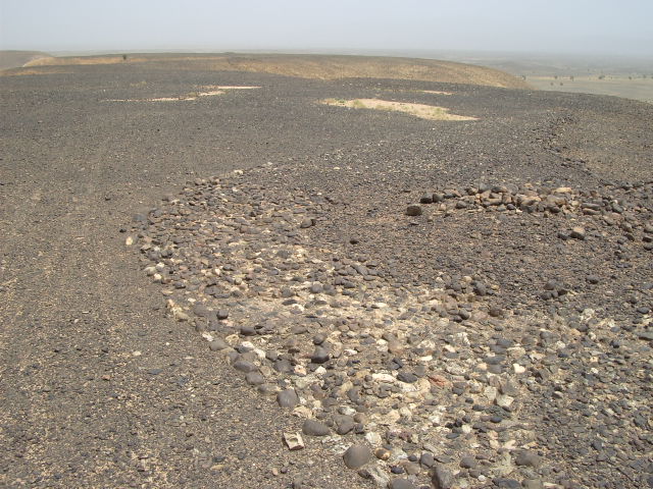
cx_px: 326
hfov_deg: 49.0
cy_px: 244
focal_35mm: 38
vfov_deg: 37.7
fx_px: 717
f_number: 4.3
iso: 50
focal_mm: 5.8
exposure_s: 1/500
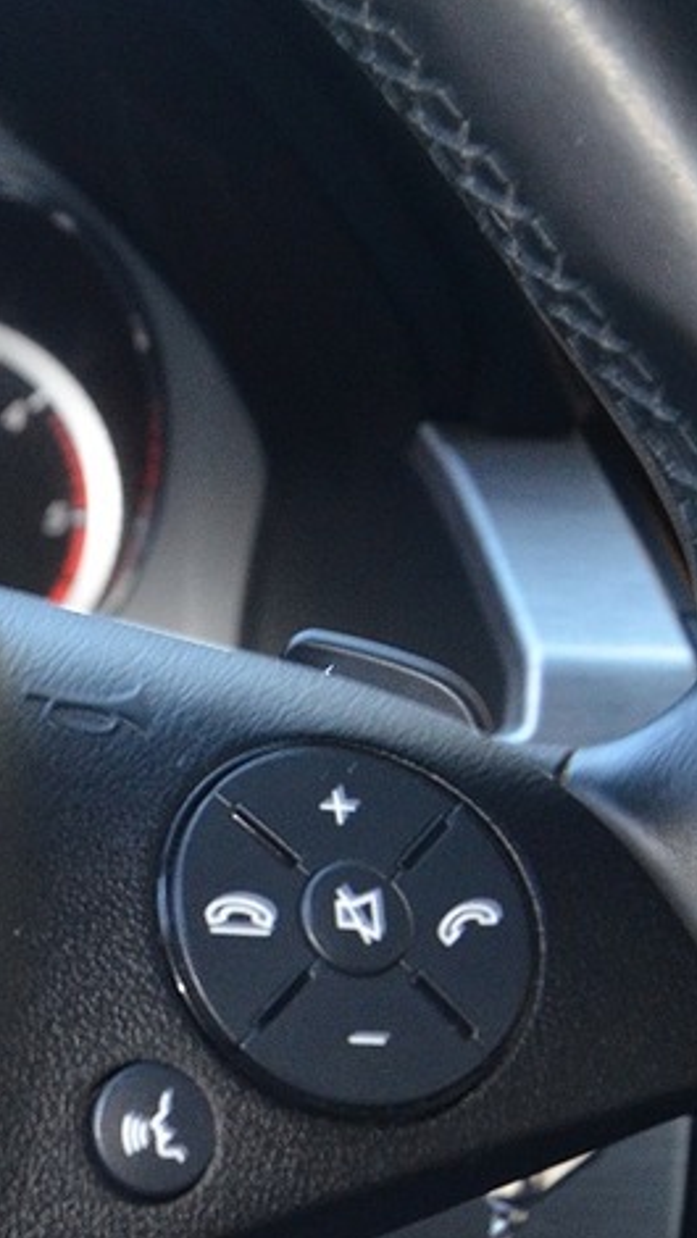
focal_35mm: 89
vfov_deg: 23.6
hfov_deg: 12.0
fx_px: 2937
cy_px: 938
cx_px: -718
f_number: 3.8
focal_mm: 21
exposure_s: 1/60
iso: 1100
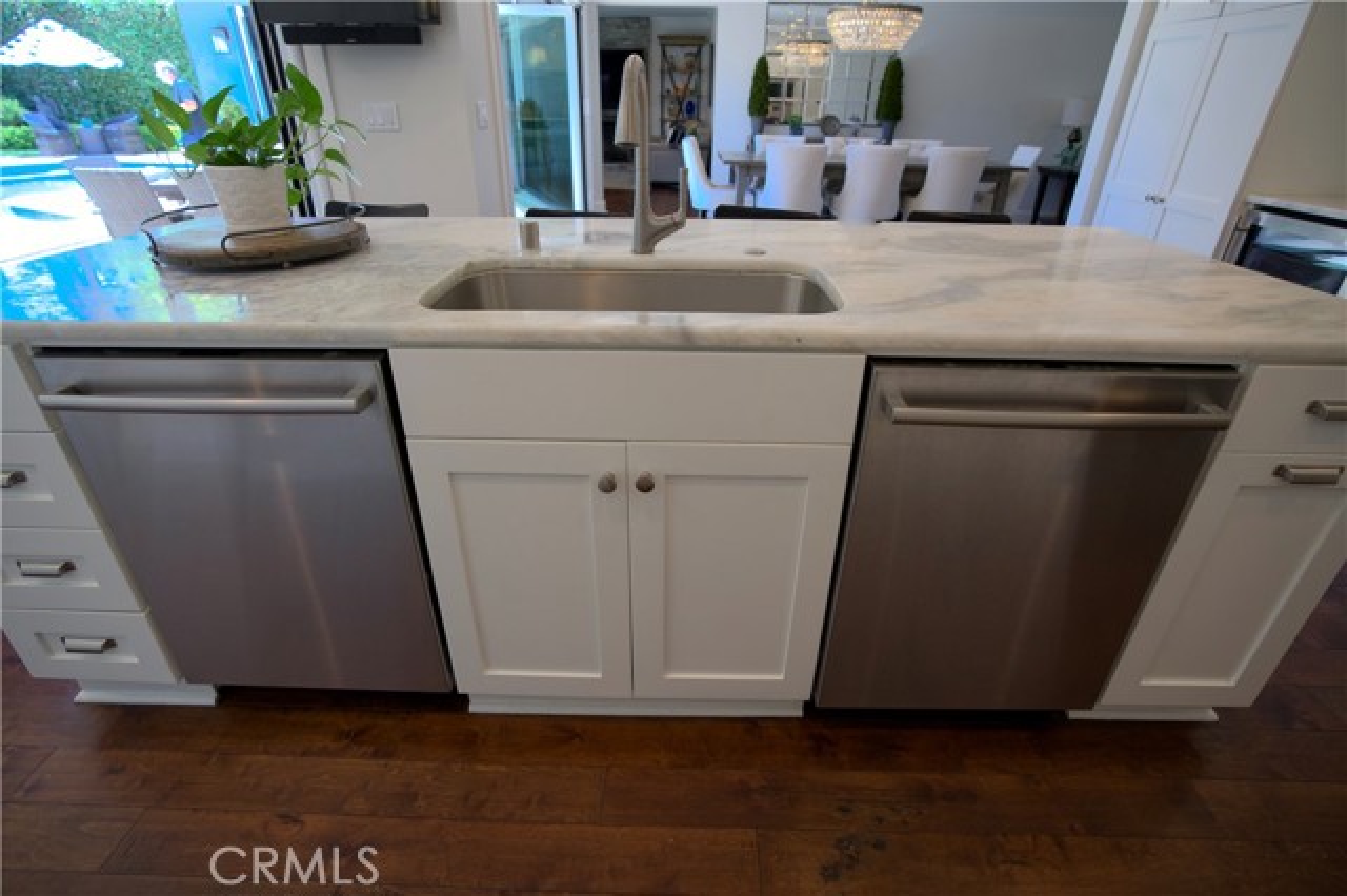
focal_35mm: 17
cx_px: 674
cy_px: 448
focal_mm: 17
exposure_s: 1/160
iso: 1000
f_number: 4
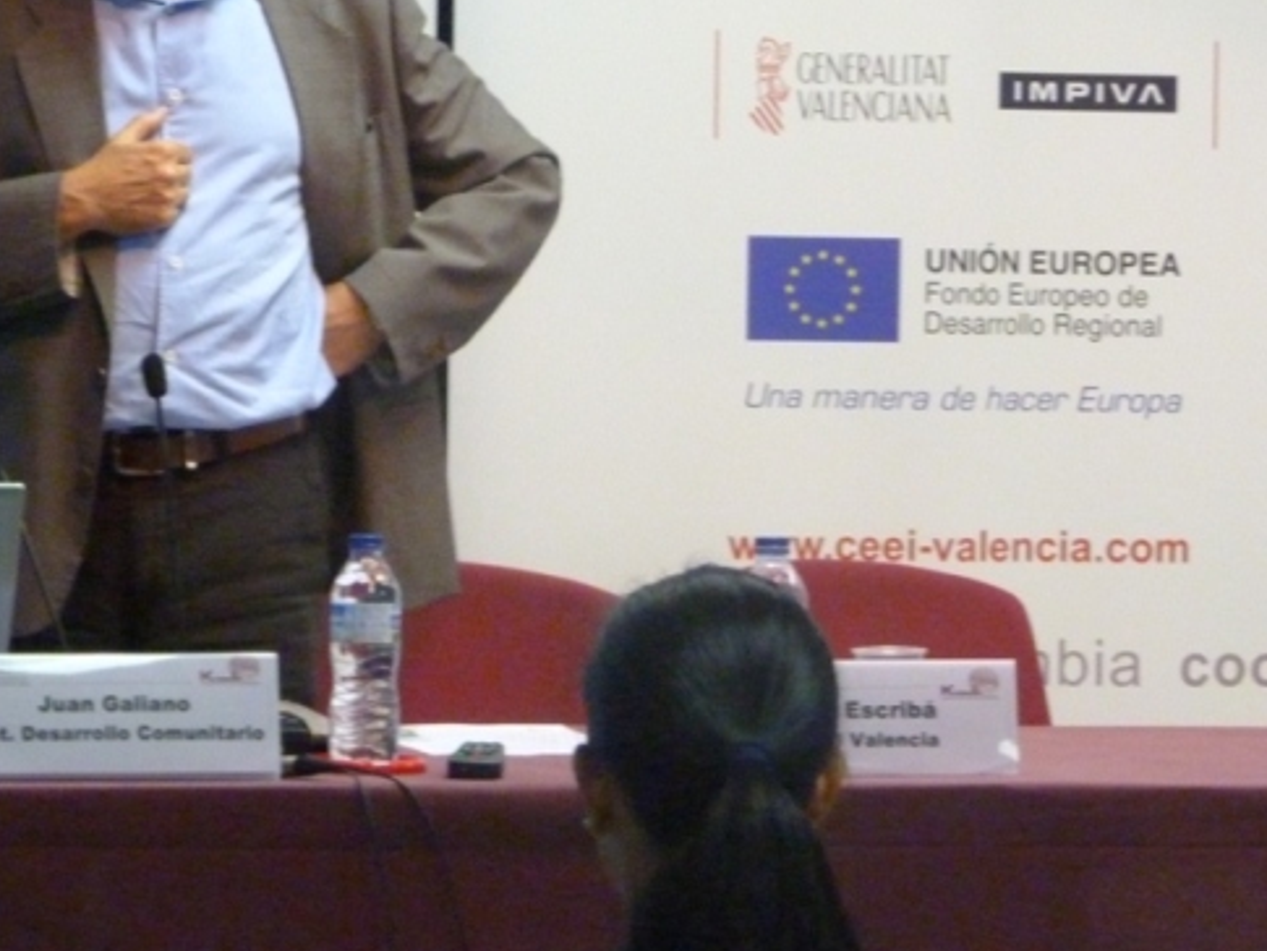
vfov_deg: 7.5
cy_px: 183
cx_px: 494
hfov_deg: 10.0
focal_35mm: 198
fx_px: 7249
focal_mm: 21.6
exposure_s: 1/40
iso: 800
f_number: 3.5
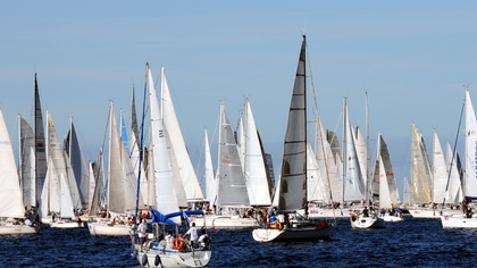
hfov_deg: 7.1
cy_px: 133
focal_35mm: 303
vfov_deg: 4.0
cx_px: 308
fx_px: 3828
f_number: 13
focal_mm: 135
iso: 200
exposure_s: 1/640
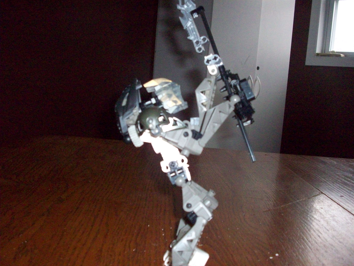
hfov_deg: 50.1
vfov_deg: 38.7
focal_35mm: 37
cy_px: 133
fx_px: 378
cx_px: 177
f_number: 2.8
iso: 400
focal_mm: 6.2
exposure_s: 1/128
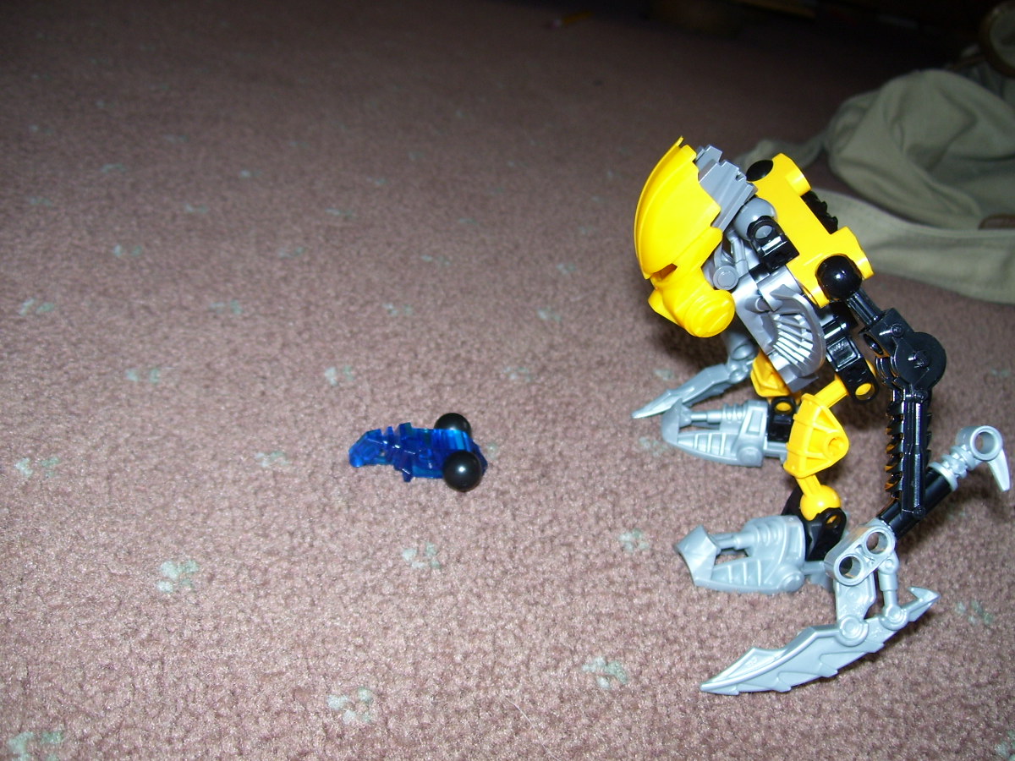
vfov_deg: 39.7
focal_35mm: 36
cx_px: 508
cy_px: 380
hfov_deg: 51.4
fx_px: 1056
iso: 80
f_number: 2.7
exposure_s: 1/60
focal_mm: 6
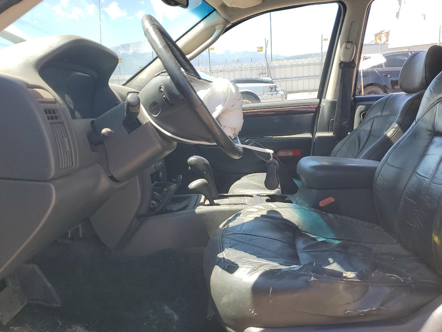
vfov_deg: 44.1
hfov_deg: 56.8
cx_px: 228
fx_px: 409
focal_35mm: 32
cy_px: 179
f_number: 1.5
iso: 50
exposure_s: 1/526
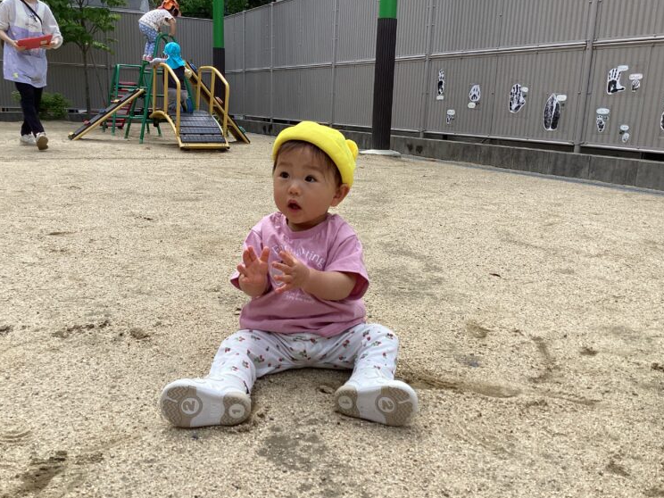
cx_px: 325
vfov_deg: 44.2
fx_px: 614
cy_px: 254
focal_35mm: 32
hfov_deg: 56.8
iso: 25
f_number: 2.4
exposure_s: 1/646
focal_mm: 3.3
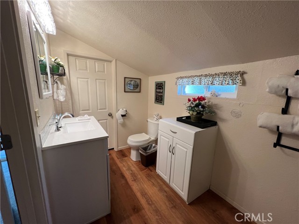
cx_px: 150
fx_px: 112
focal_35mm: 13
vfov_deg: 89.9
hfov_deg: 106.2
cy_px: 112
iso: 200
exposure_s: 1/120
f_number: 1.8
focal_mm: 1.57
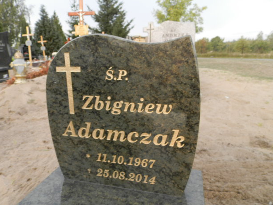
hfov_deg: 67.3
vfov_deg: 53.1
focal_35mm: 26
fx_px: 205
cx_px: 132
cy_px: 102
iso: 80
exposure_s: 1/50
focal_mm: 4.5
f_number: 3.1
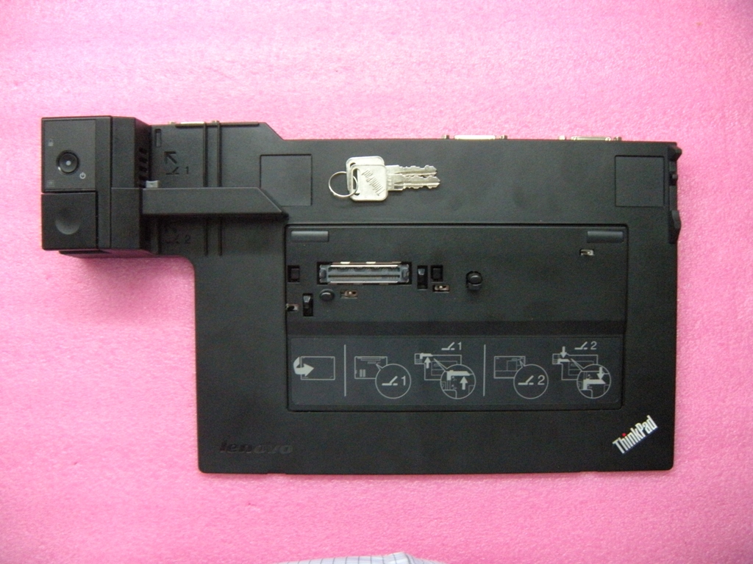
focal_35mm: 35
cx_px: 376
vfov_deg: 40.7
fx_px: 761
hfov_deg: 52.6
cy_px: 282
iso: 400
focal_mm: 5.9
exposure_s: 1/26
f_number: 3.8
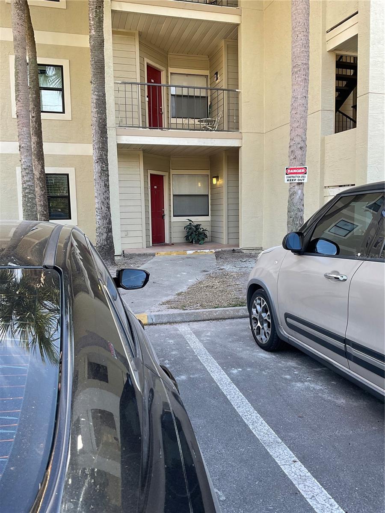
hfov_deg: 48.2
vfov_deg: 61.7
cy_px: 256
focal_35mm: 29
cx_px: 192
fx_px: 430
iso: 16
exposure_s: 1/128
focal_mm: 3
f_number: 1.8
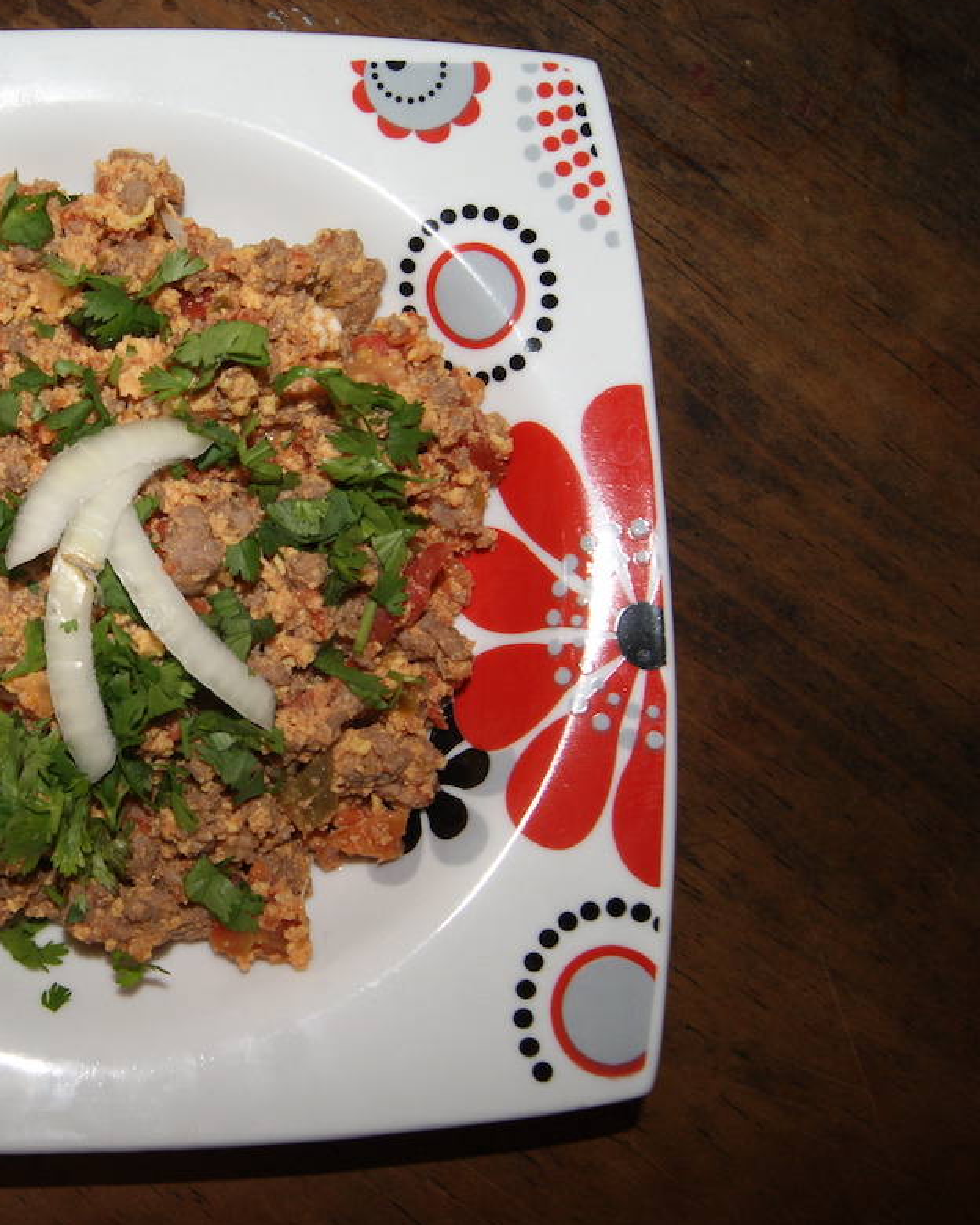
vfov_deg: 46.8
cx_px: 138
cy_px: 605
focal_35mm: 39
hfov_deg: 36.3
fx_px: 1414
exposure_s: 1/60
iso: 400
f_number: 5.6
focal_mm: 18
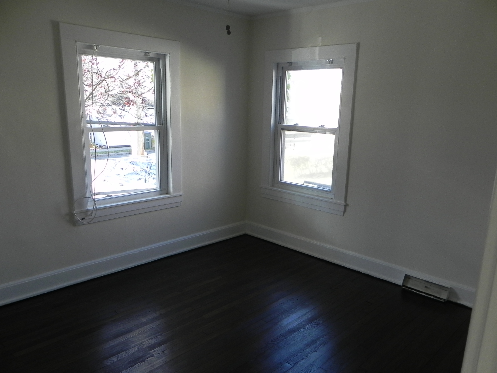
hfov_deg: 63.4
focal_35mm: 28
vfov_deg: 49.7
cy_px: 200
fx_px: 402
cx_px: 232
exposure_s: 1/63.6
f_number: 2.8
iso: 160
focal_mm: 4.6
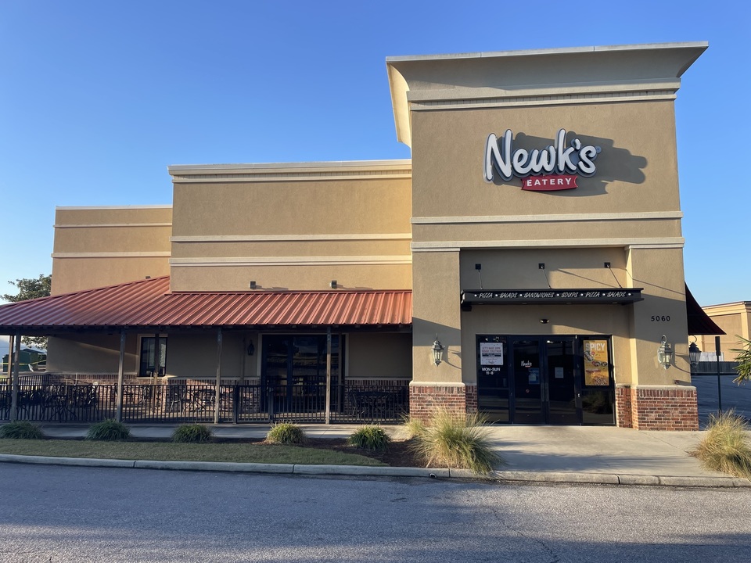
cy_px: 282
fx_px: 564
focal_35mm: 26
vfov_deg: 53.1
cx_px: 376
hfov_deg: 67.3
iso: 32
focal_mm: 4.2
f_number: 1.6
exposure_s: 1/1276
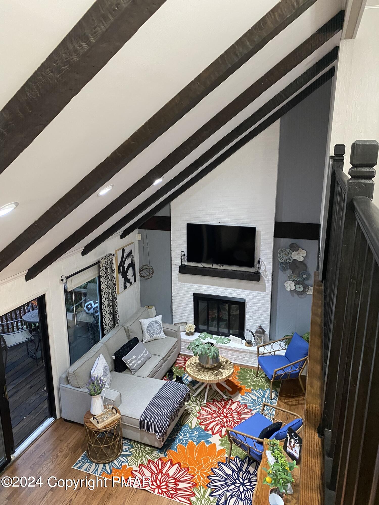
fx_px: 380
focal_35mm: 26
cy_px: 252
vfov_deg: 67.3
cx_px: 190
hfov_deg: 53.1
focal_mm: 4.25
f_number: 1.8
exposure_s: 1/60
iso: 400
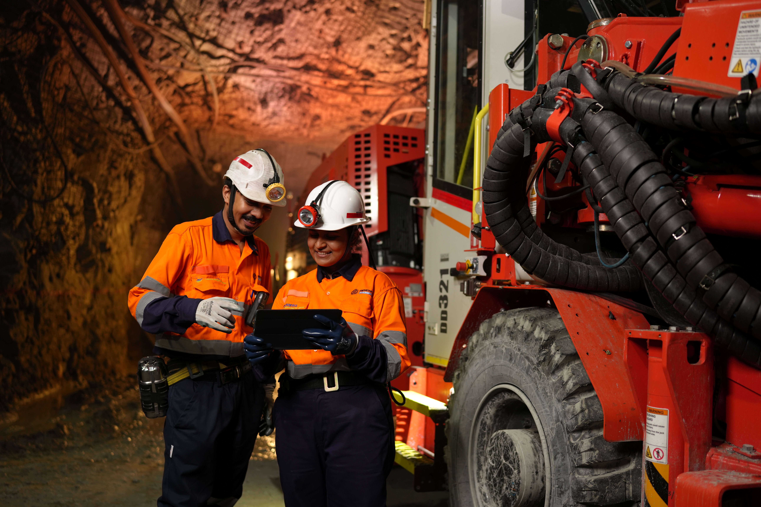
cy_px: 254
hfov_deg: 54.4
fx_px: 740
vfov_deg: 37.9
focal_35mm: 35
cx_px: 380
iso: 500
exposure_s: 1/100
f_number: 2
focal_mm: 35
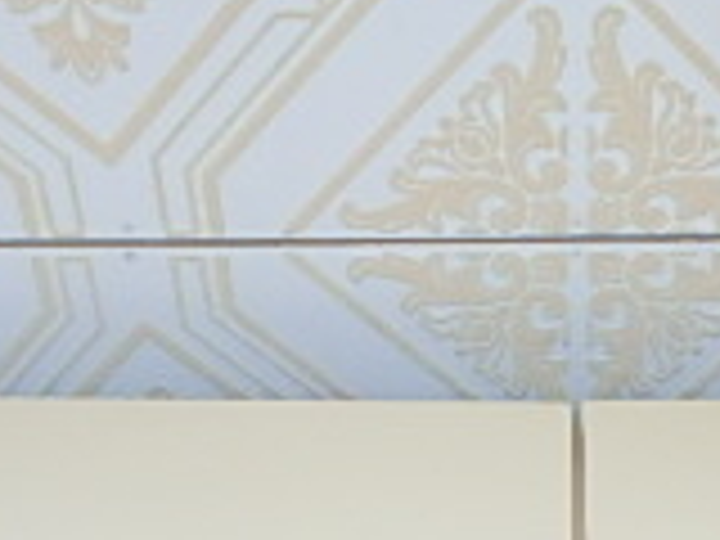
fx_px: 1747
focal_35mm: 84
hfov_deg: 22.9
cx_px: 598
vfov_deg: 15.6
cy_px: 904
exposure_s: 1/40
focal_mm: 3.7
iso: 200
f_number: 3.5
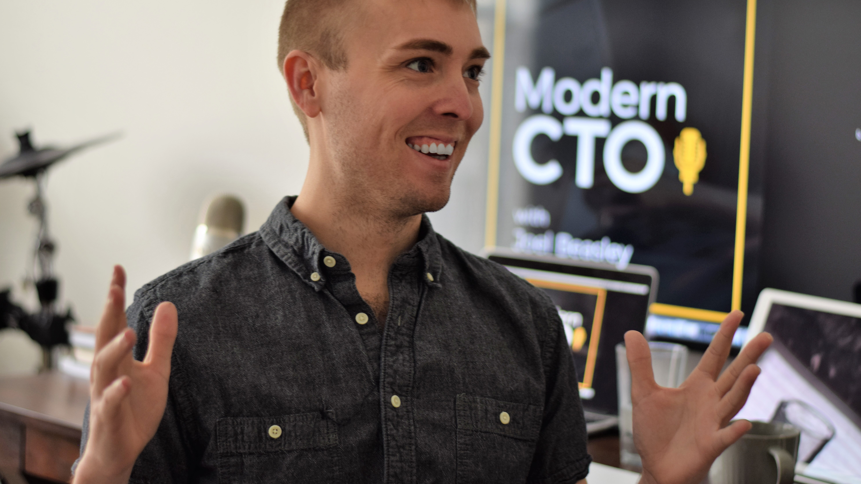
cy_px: 211
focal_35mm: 79
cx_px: 431
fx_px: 1804
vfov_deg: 15.3
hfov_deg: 26.9
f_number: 1.8
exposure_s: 1/100
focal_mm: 50
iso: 200
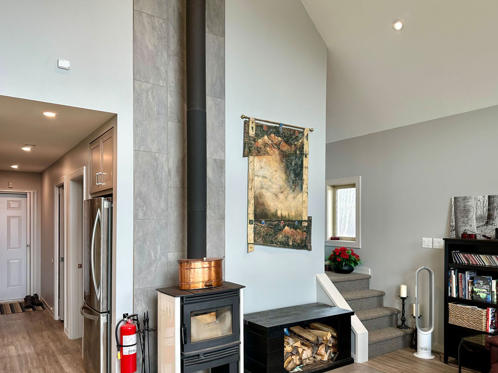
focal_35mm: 25
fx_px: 360
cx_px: 259
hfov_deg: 69.4
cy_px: 189
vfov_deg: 54.9
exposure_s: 1/120
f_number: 1.78
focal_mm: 6.86
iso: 100
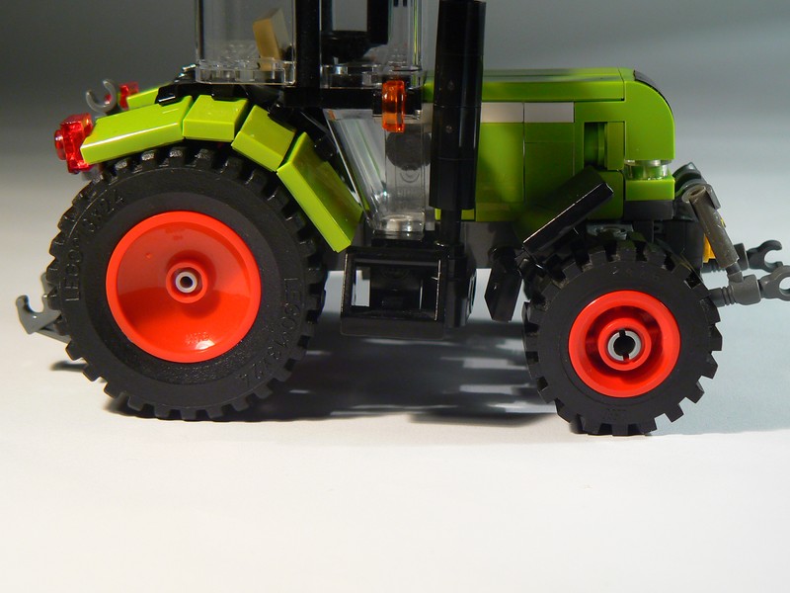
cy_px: 296
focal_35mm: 80
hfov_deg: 24.4
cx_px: 395
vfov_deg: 18.4
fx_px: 1826
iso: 80
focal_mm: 13.4
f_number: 3.2
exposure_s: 1/13
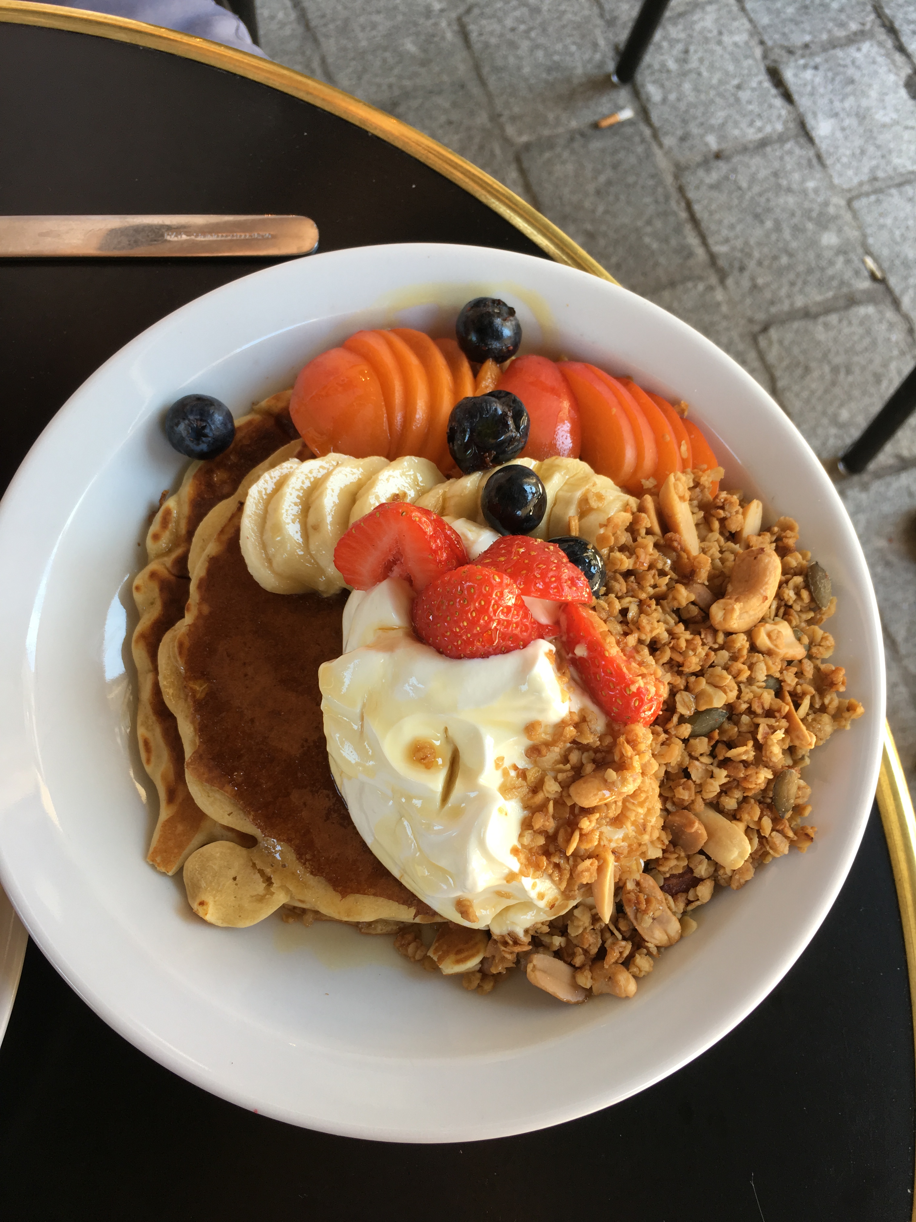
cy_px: 611
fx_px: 1023
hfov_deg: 48.2
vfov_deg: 61.7
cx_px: 458
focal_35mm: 29
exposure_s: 1/50
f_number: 2.2
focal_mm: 4.15
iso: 25
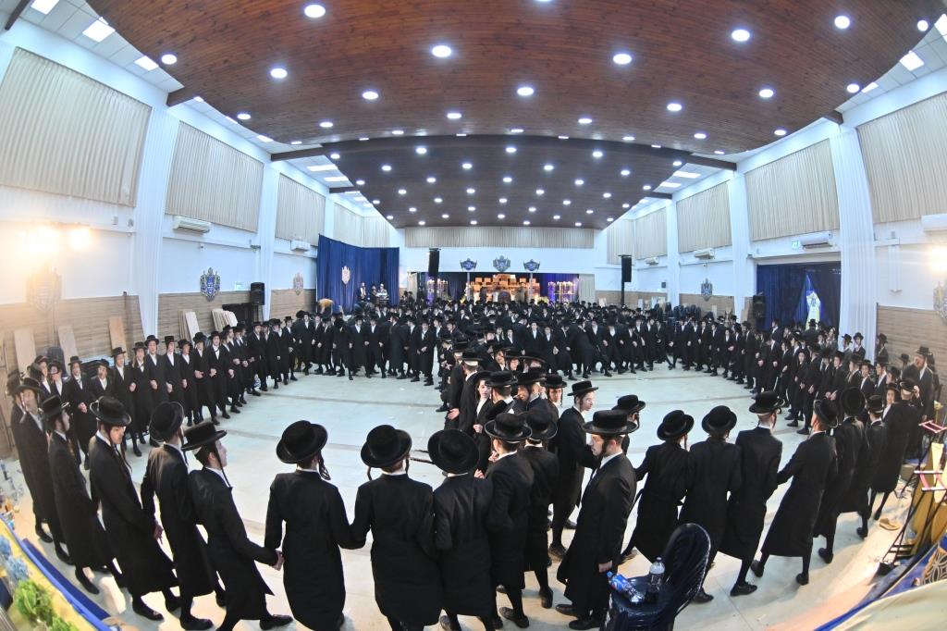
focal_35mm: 15
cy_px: 316
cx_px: 474
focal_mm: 10.5
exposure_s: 1/320
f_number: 3.2
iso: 640
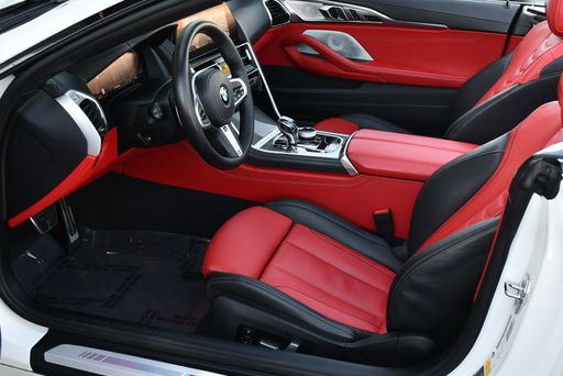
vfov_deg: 29.9
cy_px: 167
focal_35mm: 45
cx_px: 334
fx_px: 704
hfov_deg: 43.4
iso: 400
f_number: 4
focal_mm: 18
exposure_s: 1/250
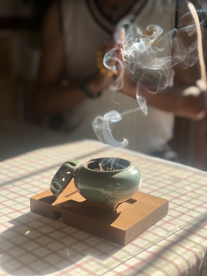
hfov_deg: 28.0
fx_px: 415
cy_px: 138
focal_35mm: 52
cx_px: 104
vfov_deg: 36.8
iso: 16
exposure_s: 1/223
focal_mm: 6
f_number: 2.4
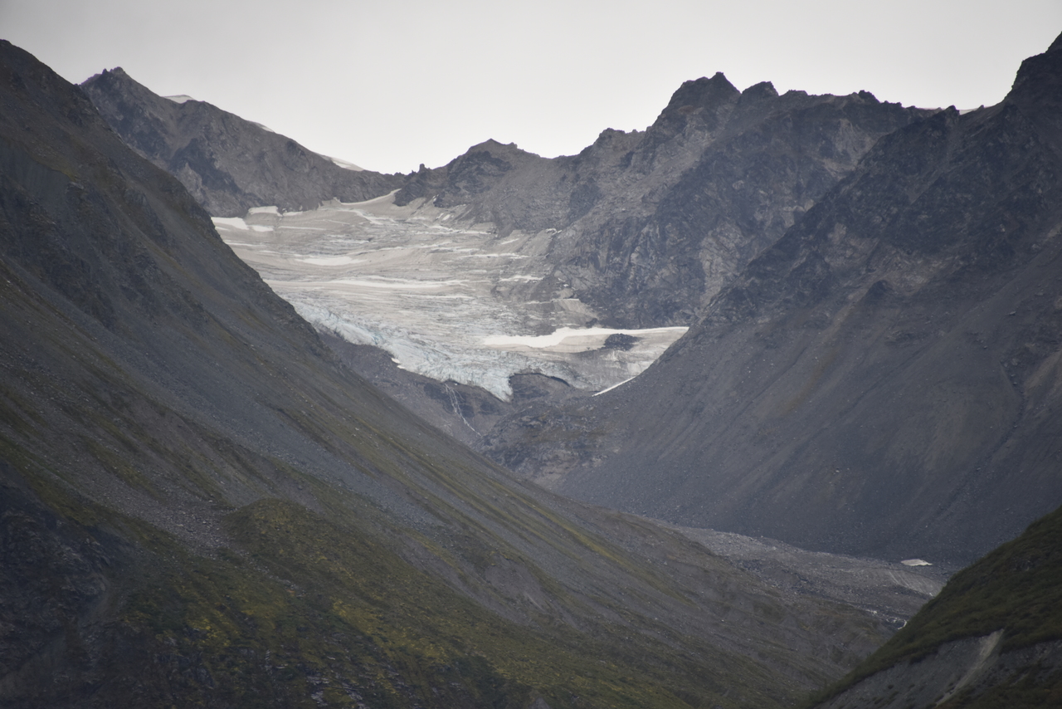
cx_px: 531
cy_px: 354
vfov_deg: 4.6
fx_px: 8851
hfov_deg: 6.9
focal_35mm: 300
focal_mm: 300
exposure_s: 1/640
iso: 450
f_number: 5.6
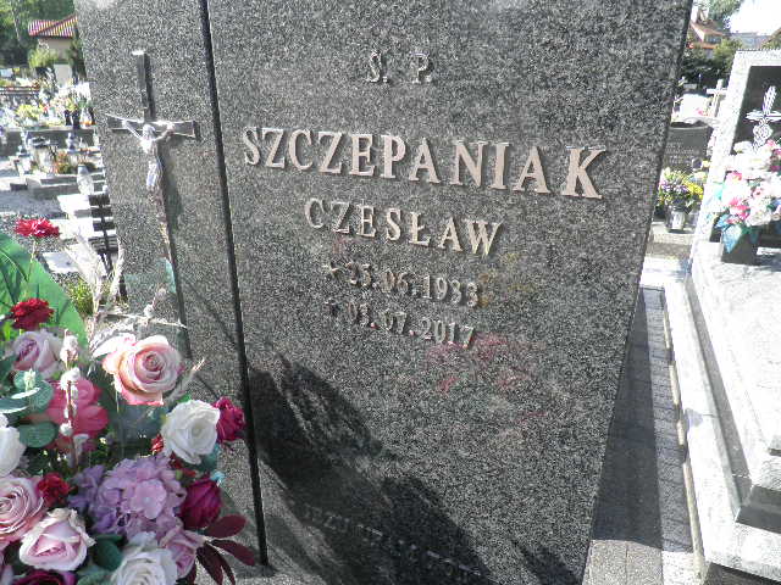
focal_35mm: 24
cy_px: 292
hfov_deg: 71.6
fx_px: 541
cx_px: 390
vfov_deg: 56.8
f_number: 3.3
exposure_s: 1/250
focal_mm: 4.3
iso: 64
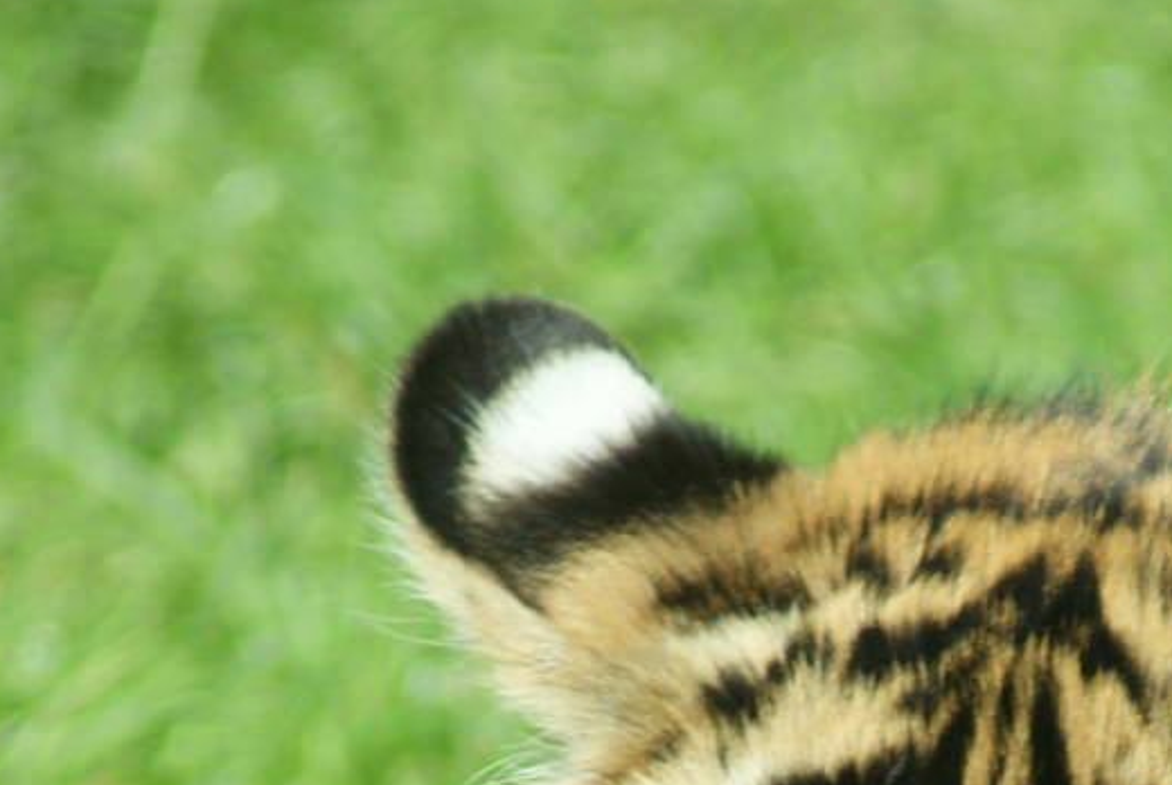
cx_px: 1023
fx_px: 45107
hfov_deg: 1.5
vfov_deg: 1.0
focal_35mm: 1384
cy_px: 1183
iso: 250
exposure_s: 1/500
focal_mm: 300
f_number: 5.6
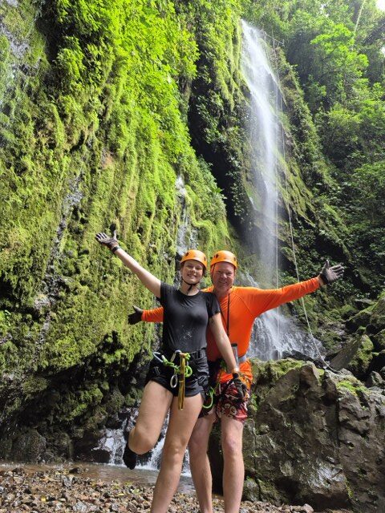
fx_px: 341
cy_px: 256
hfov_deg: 58.9
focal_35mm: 23
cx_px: 192
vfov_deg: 73.9
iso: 200
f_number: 1.8
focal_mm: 5.4
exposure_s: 1/120
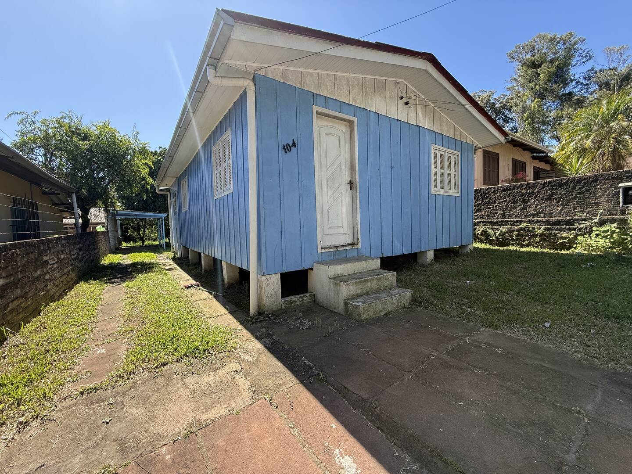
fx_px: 256
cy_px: 237
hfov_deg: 102.1
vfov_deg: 85.7
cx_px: 316
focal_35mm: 14
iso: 50
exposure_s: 1/421
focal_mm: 2.22
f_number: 2.2
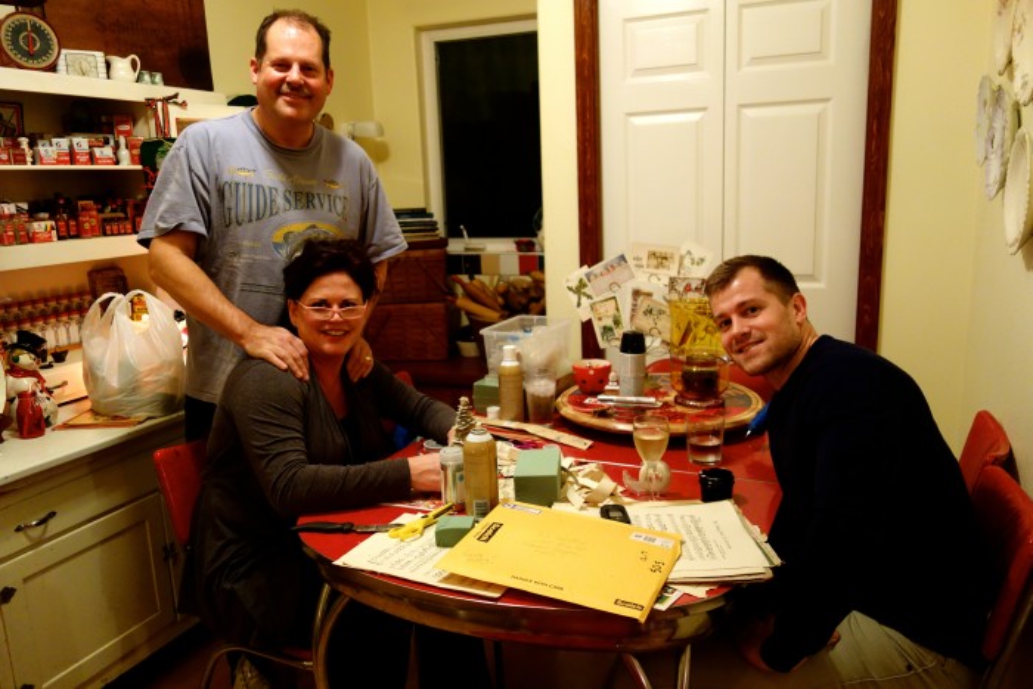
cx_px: 516
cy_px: 344
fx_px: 804
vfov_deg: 46.4
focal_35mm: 28
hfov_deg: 65.5
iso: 640
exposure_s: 1/30
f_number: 1.8
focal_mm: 10.4
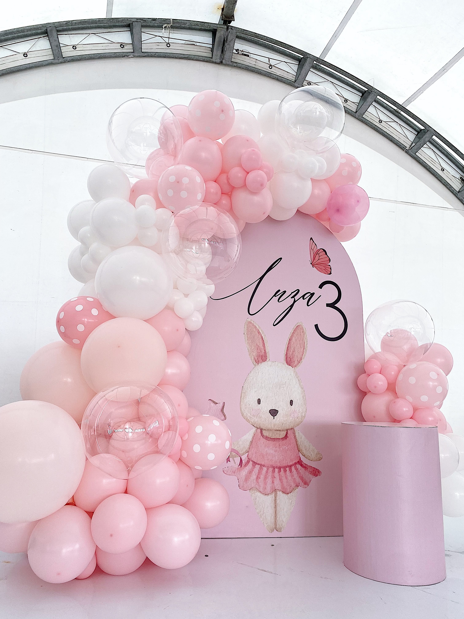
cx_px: 232
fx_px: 465
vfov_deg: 67.3
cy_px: 310
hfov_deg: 53.1
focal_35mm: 26
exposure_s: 1/328
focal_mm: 4.25
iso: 32
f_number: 1.8
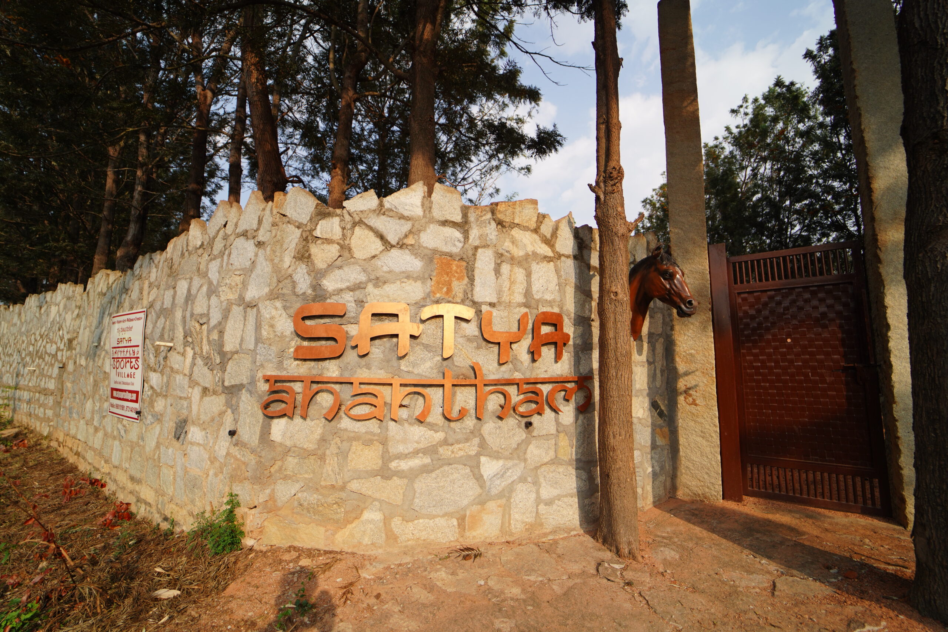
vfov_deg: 81.2
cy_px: 316
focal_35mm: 14
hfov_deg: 104.3
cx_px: 474
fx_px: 369
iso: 250
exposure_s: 1/3200
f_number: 2.8
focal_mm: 14
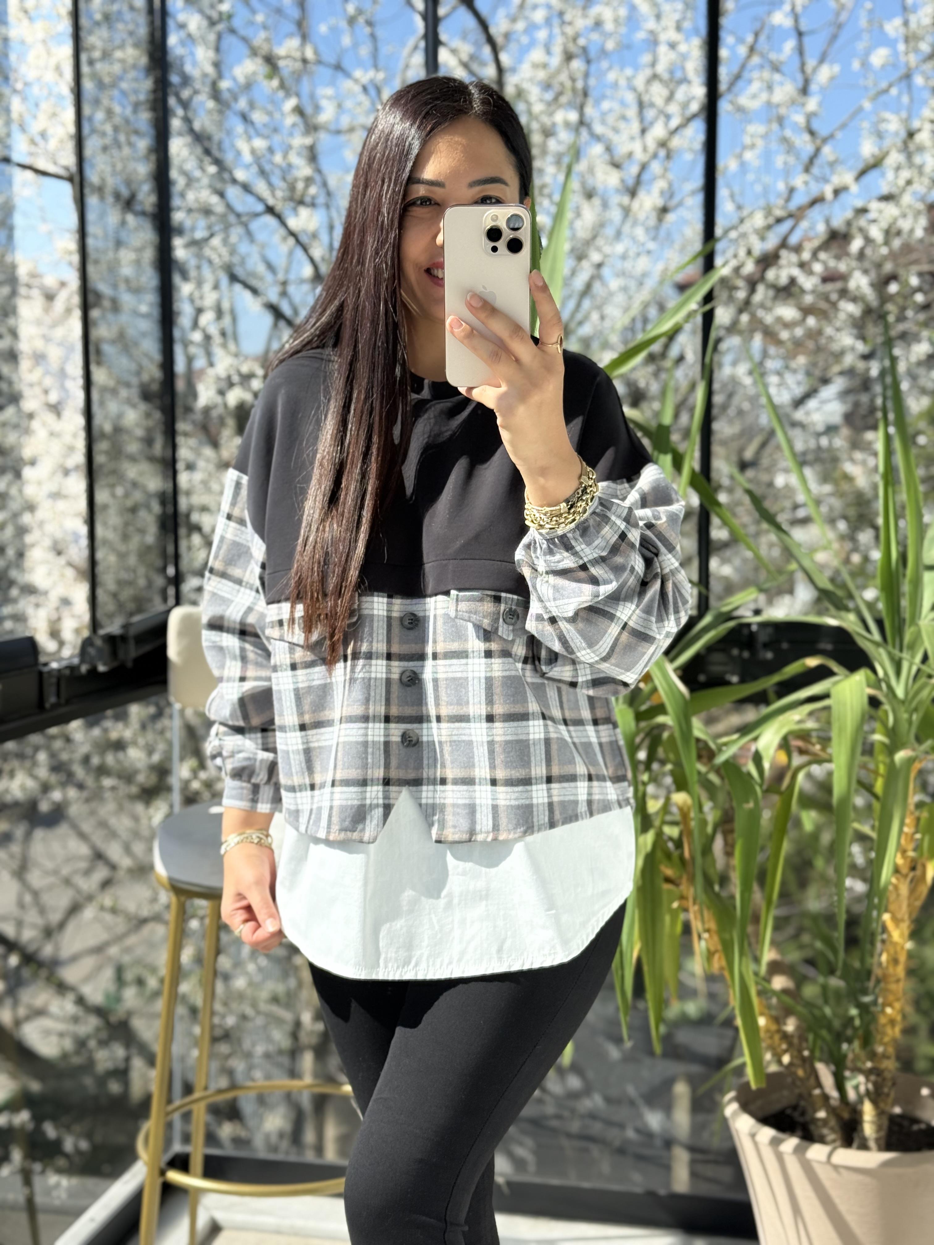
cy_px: 622
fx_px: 1727
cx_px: 467
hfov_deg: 30.3
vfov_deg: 39.7
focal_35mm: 48
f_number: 1.78
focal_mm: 6.76
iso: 64
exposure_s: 1/1100
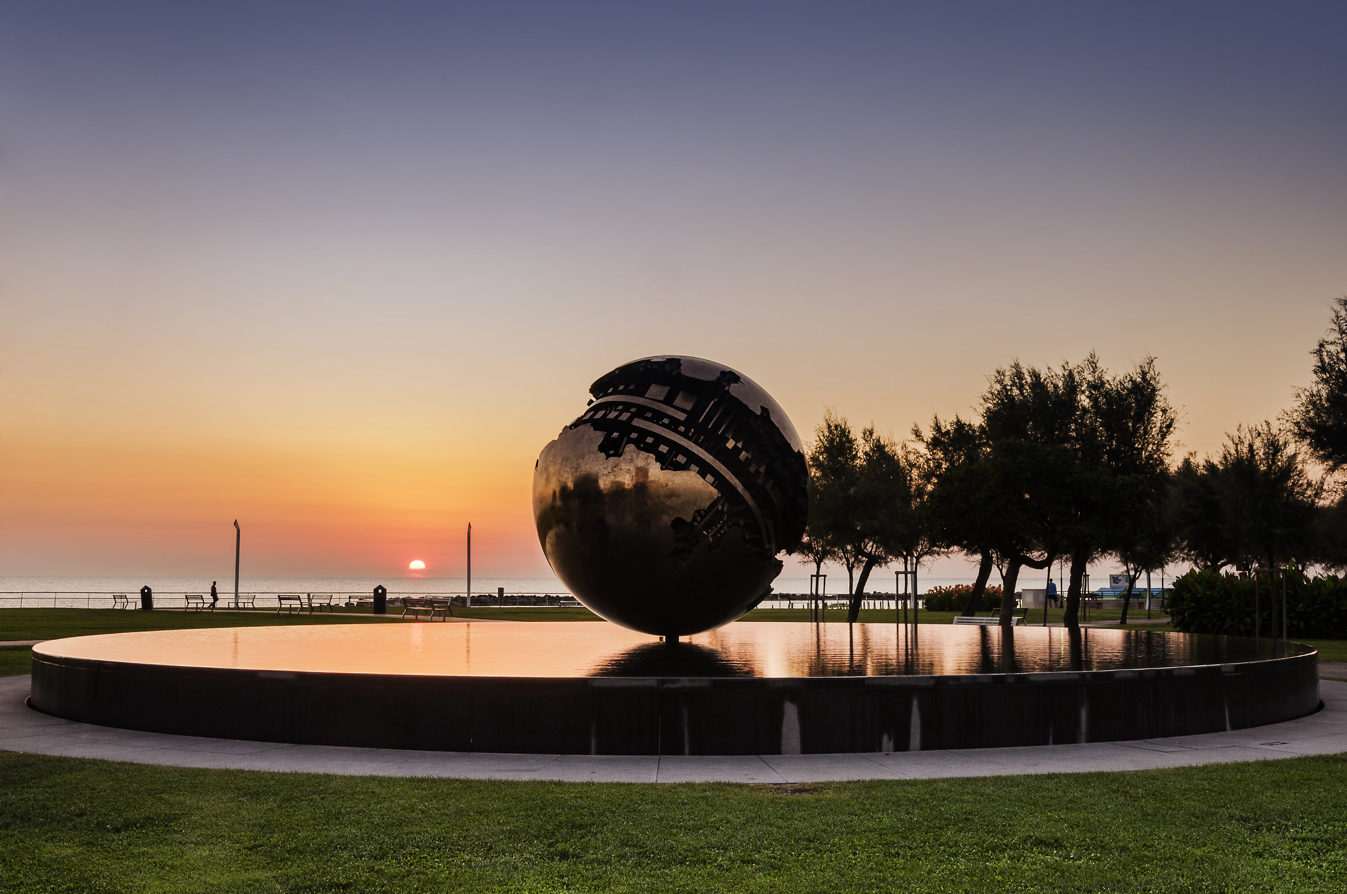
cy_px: 447
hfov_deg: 49.6
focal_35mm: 39
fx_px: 1457
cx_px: 674
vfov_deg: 34.1
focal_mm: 26
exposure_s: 1/10
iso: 100
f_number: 14
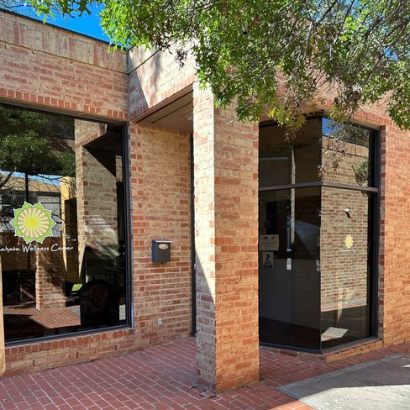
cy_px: 260
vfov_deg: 54.9
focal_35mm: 29
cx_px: 204
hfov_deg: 55.6
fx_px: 389
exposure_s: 1/469
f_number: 1.78
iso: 80
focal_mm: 6.86
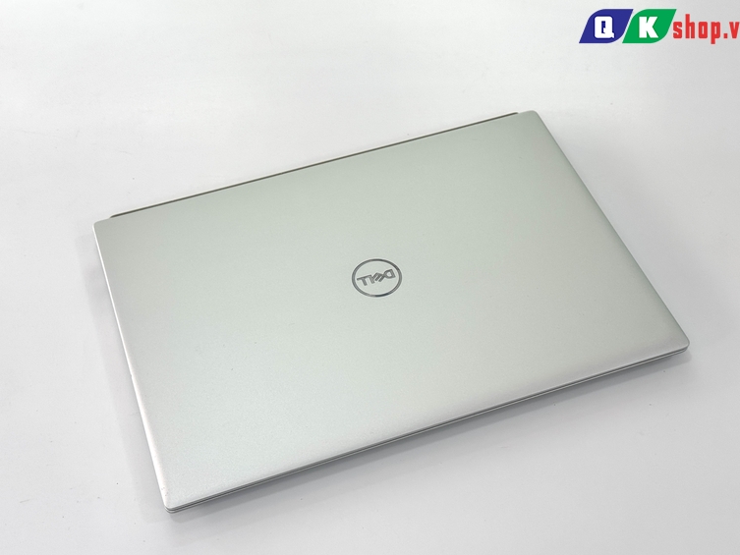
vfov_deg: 28.6
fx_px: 1090
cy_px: 287
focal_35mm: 51
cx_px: 391
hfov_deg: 37.5
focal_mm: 6.76
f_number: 1.78
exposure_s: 1/336
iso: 64
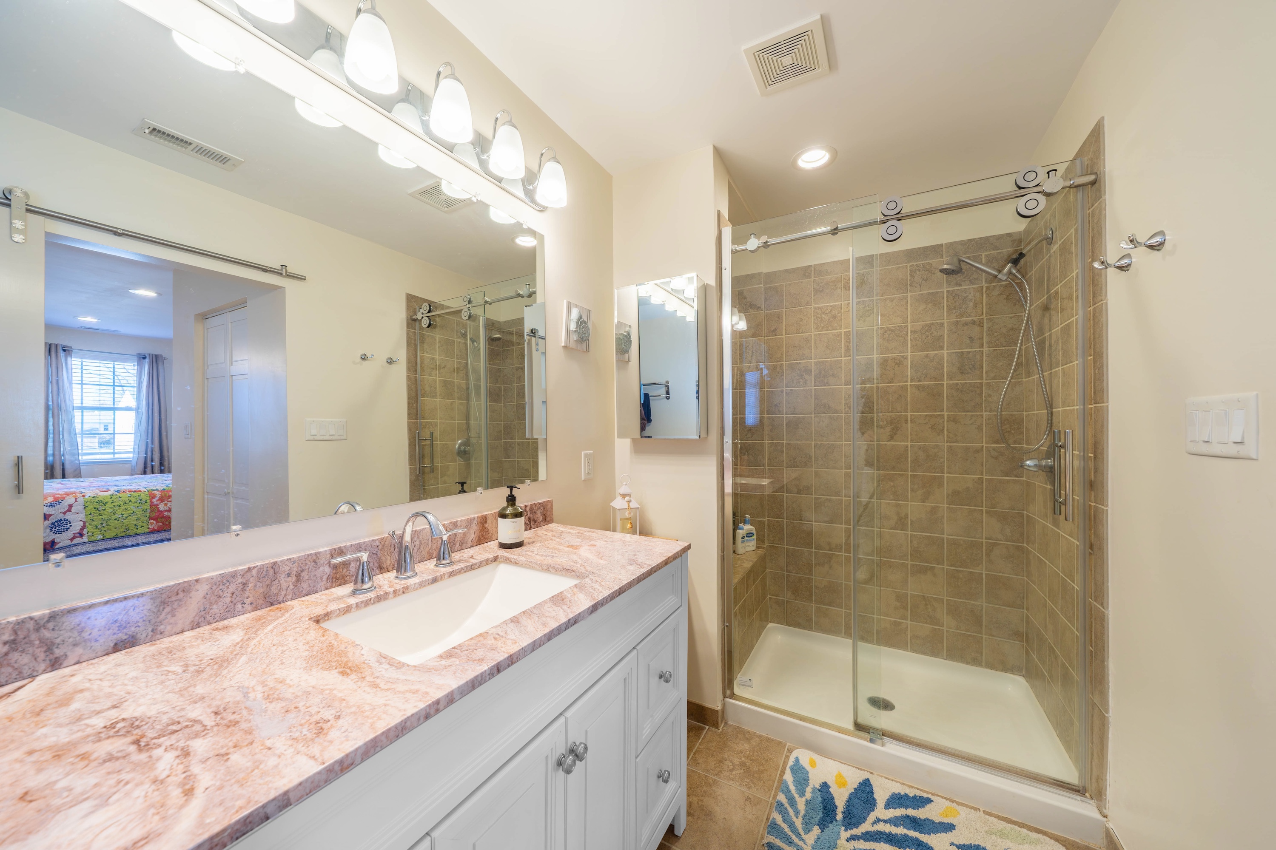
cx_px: 638
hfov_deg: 112.6
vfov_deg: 90.0
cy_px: 425
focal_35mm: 12
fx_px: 425
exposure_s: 1/80
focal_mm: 12
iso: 640
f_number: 8
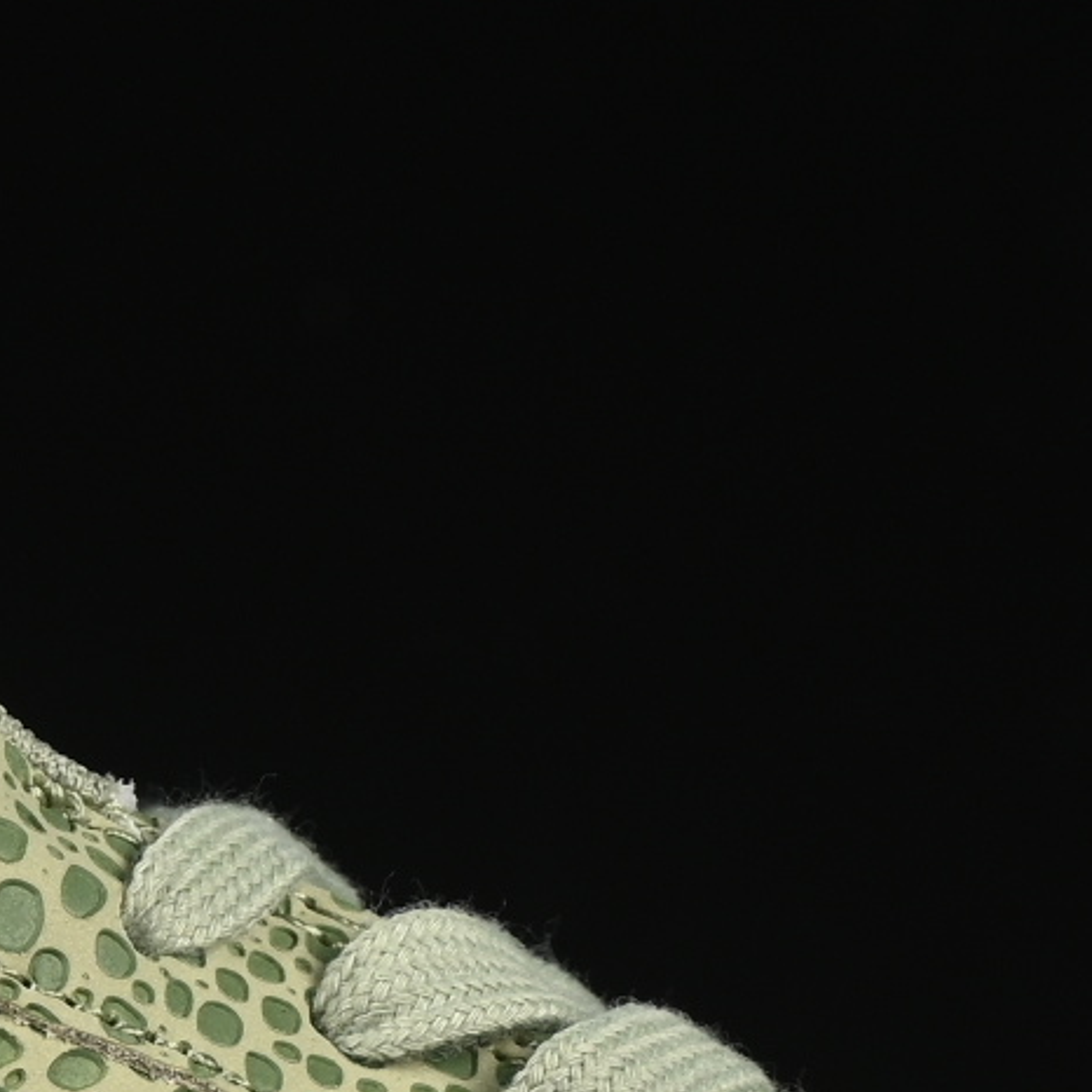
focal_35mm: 381
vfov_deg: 4.6
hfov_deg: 4.6
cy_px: 1333
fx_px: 13598
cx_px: 366
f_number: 7.1
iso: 160
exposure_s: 1/80
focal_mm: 50
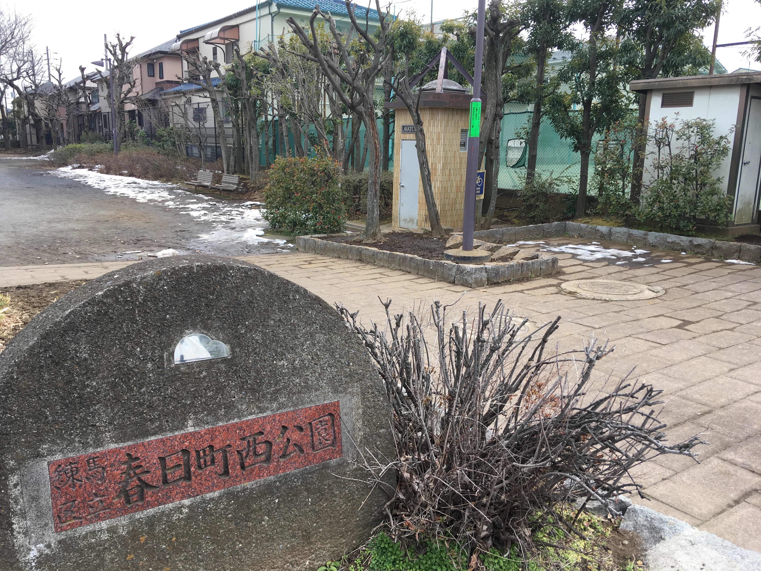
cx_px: 380
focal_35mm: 29
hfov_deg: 61.7
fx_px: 638
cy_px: 286
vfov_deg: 48.2
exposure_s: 1/243
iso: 25
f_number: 2.2
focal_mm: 4.15
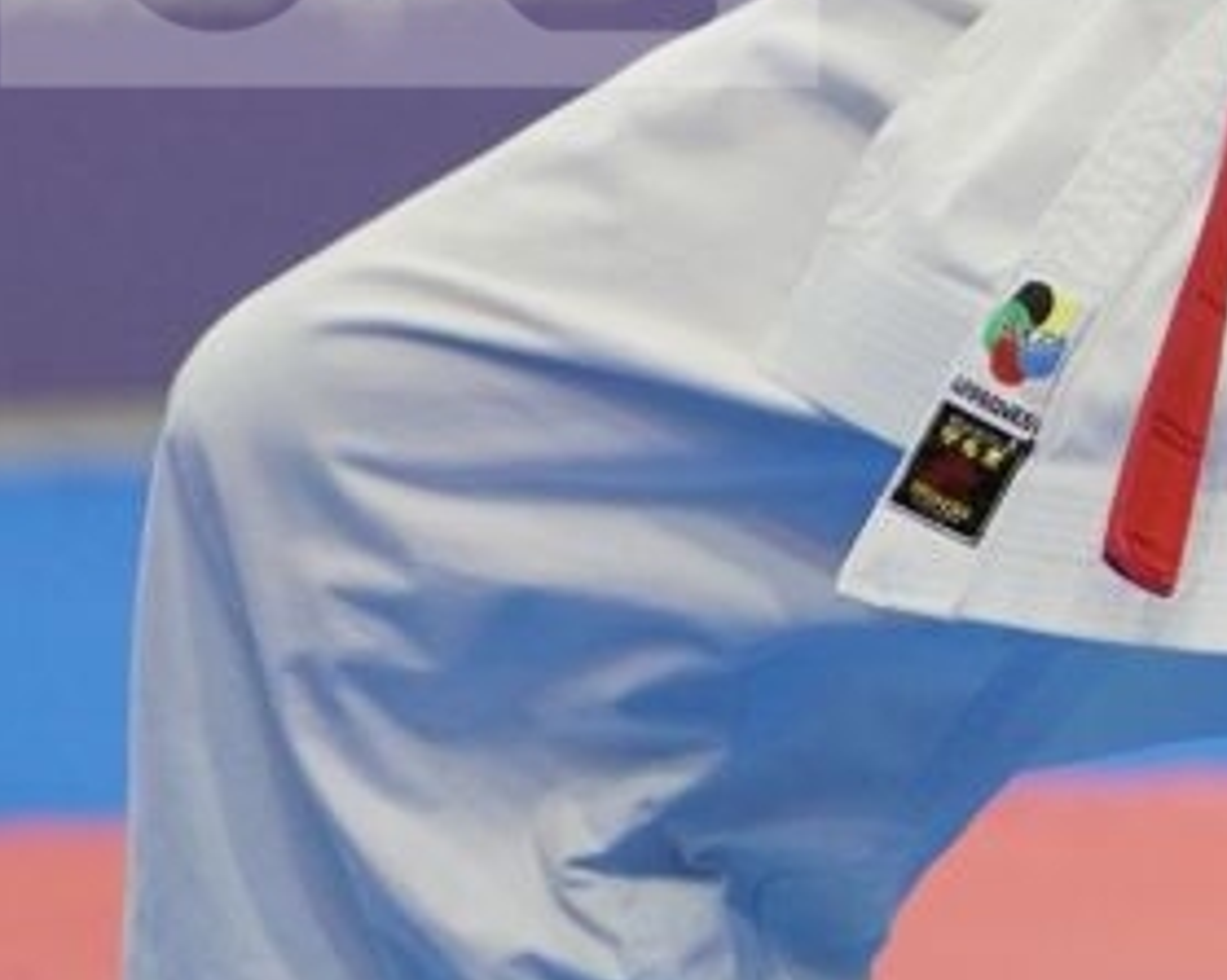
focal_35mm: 944
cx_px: 1900
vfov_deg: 1.6
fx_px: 34269
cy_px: -312
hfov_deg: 2.0
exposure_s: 1/500
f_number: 2.8
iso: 1600
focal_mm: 156
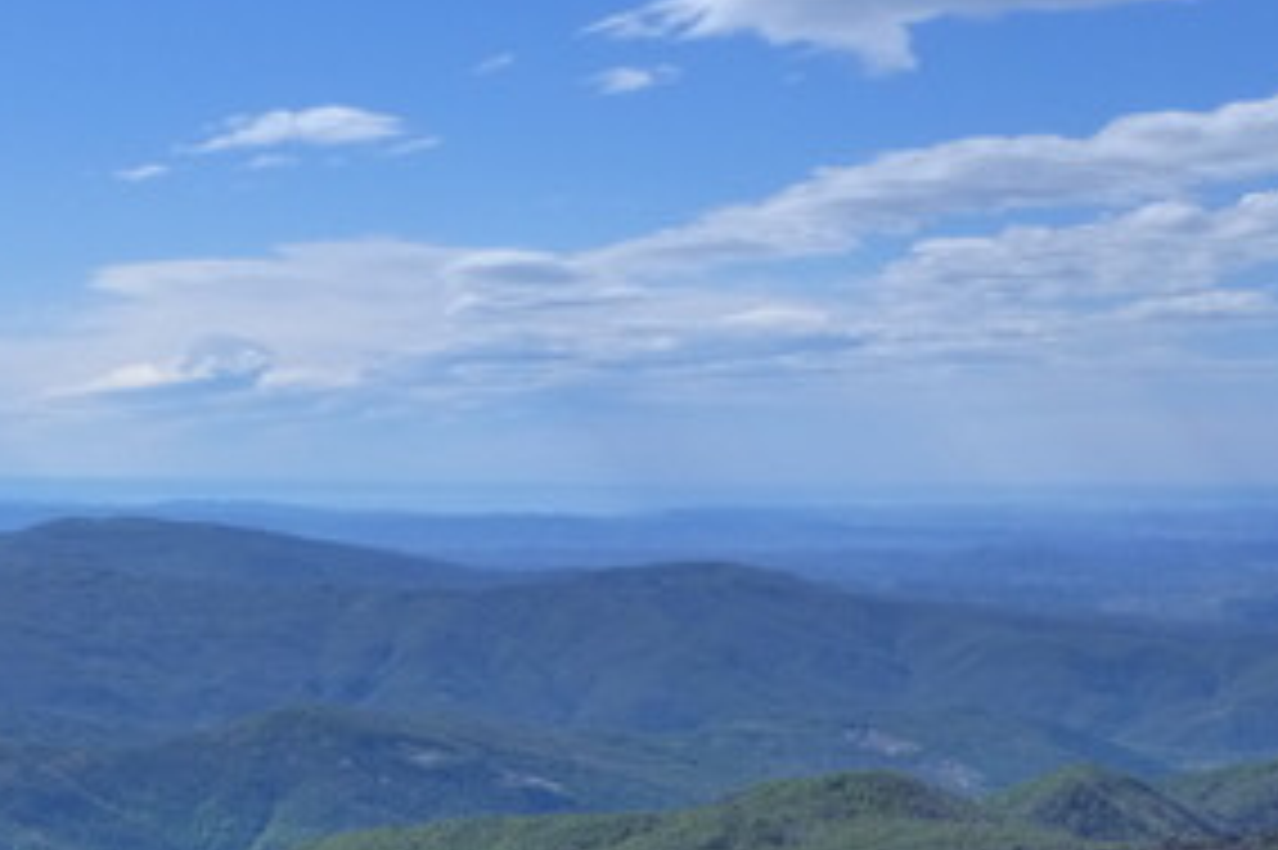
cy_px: 890
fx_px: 2696
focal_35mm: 76
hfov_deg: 26.6
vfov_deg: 17.4
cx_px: 479
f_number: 4.5
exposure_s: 1/1600
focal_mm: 5.9
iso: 400
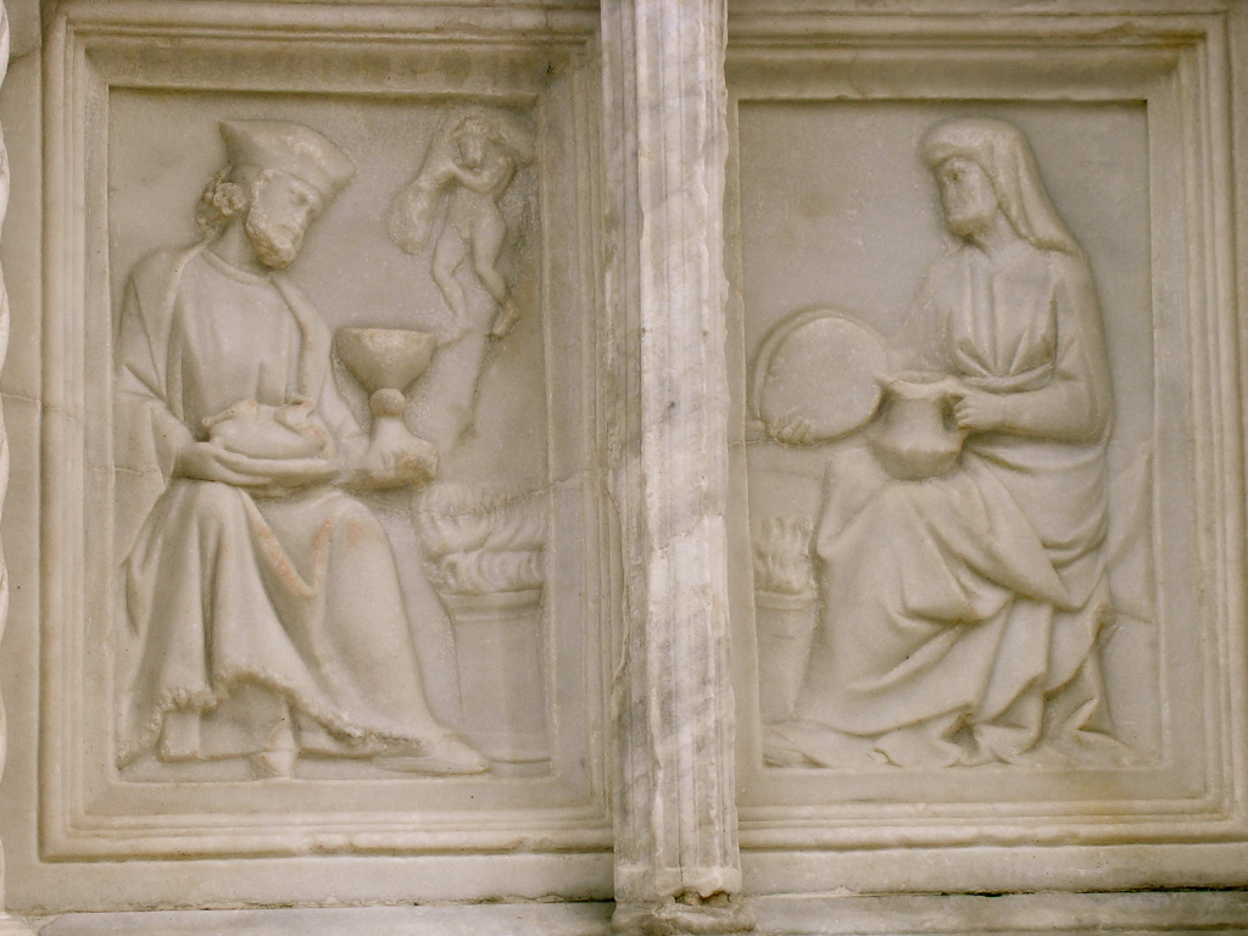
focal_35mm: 115
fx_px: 4146
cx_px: 624
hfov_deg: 17.1
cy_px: 468
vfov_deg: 12.9
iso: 50
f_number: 4.9
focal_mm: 17.4
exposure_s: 1/36.5
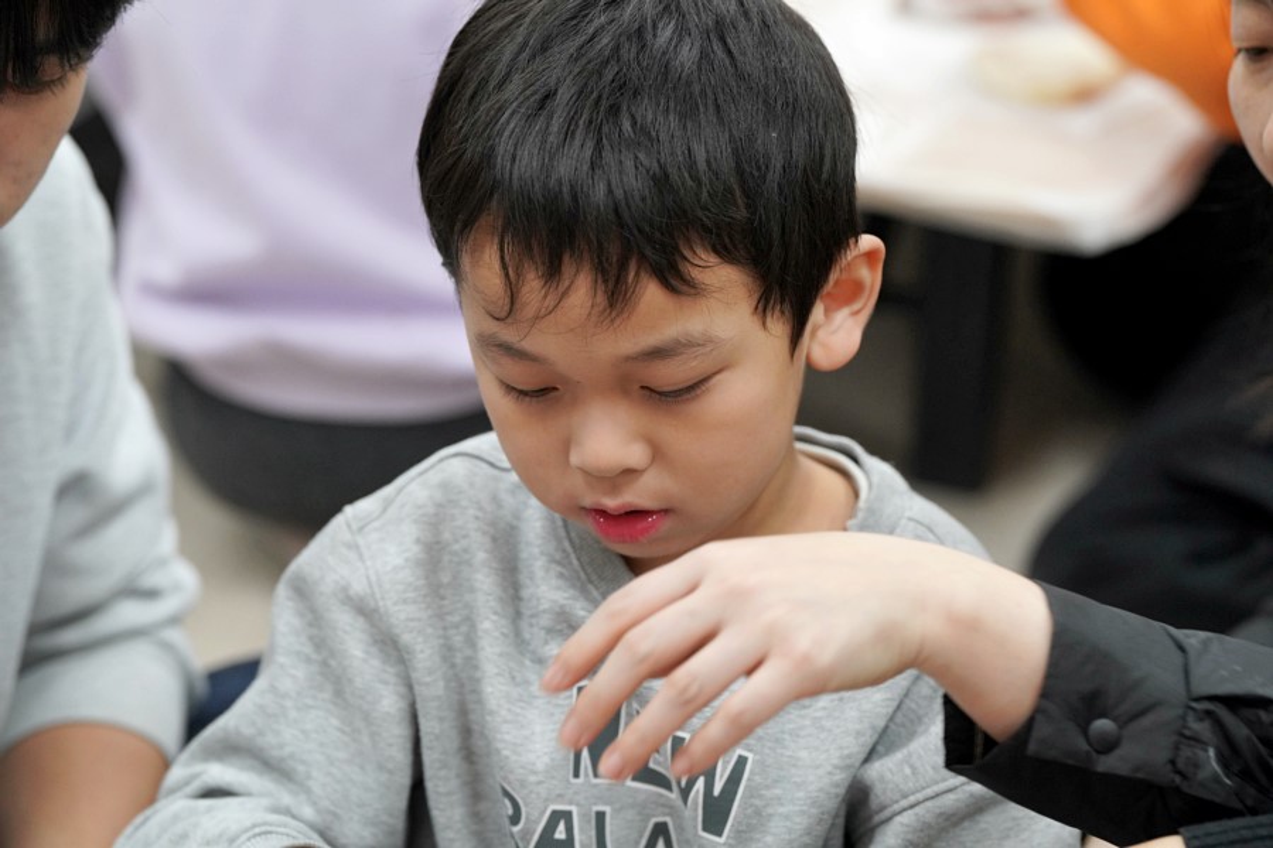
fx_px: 4420
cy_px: 424
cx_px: 636
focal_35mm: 125
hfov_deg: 16.4
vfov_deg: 11.0
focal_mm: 125
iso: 3200
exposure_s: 1/160
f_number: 4
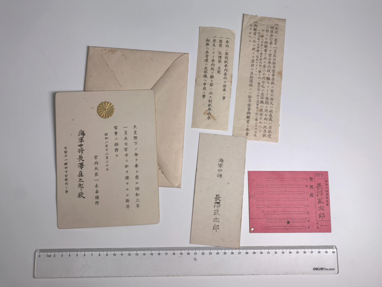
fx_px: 397
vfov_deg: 39.7
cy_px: 144
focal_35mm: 36
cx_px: 191
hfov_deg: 51.4
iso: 100
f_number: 4
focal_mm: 5.75
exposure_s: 1/100
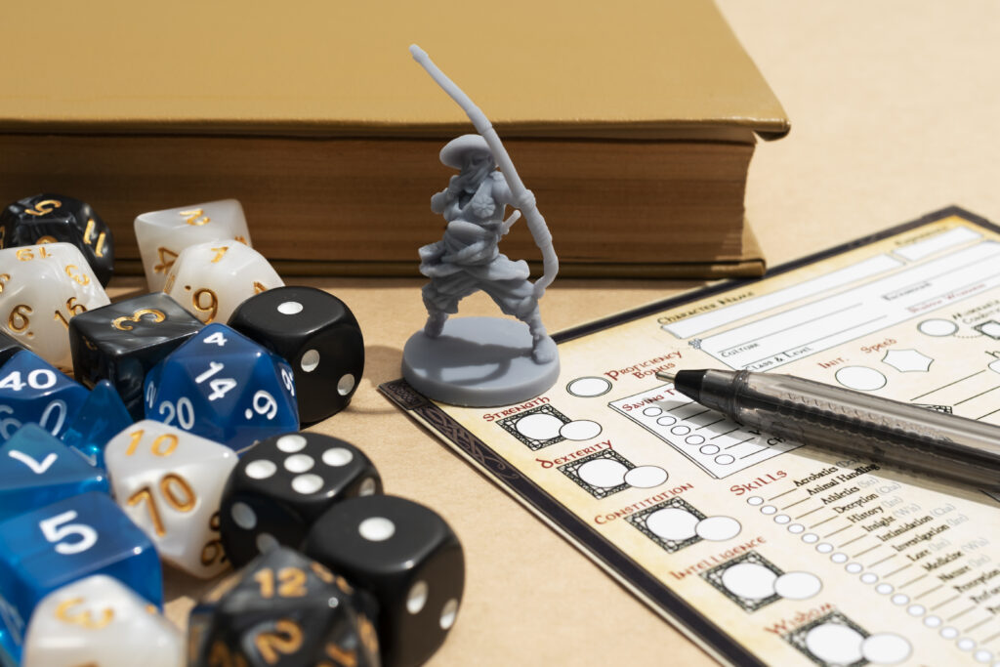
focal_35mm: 53
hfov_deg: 37.5
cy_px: 334
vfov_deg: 25.5
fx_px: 1472
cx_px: 500
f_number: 8
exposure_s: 1/125
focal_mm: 35
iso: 125
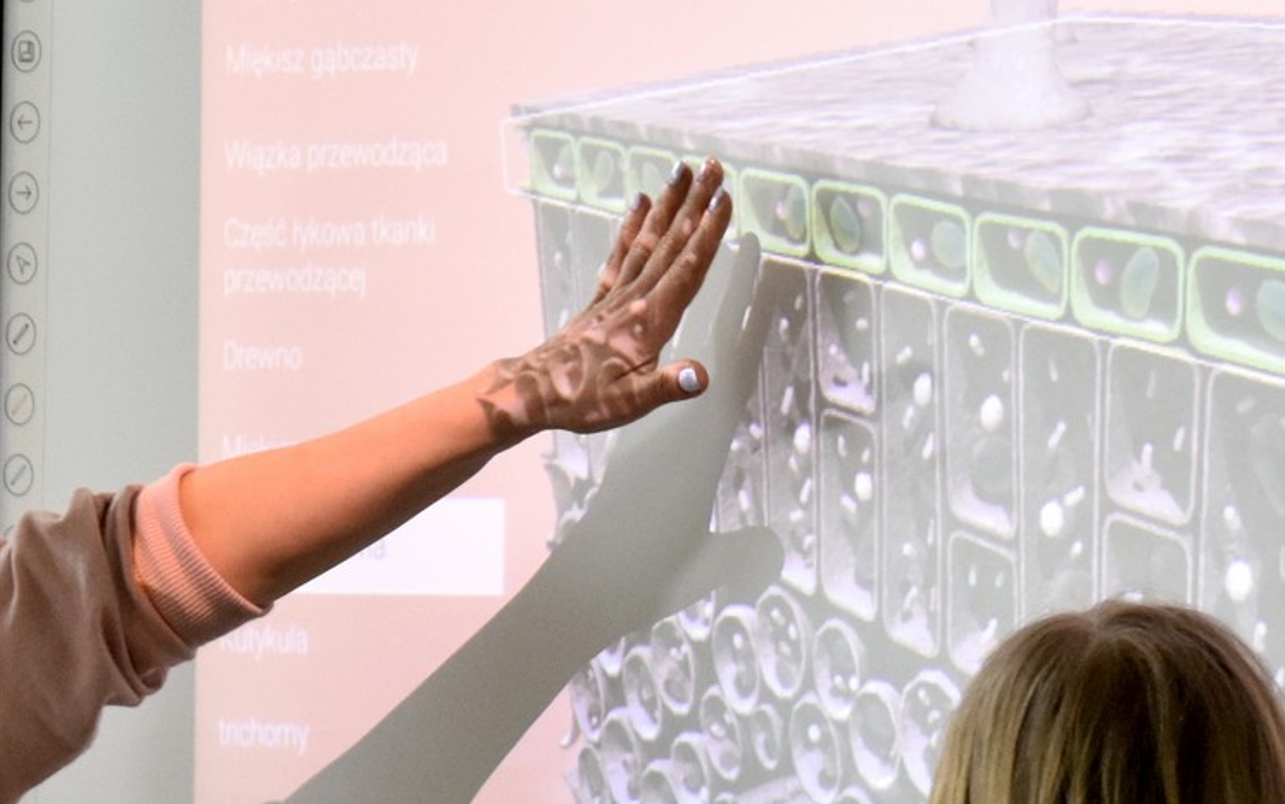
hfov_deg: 12.4
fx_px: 5885
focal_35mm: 168
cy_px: 593
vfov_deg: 7.8
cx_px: 895
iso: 1000
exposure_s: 1/100
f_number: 5
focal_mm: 40
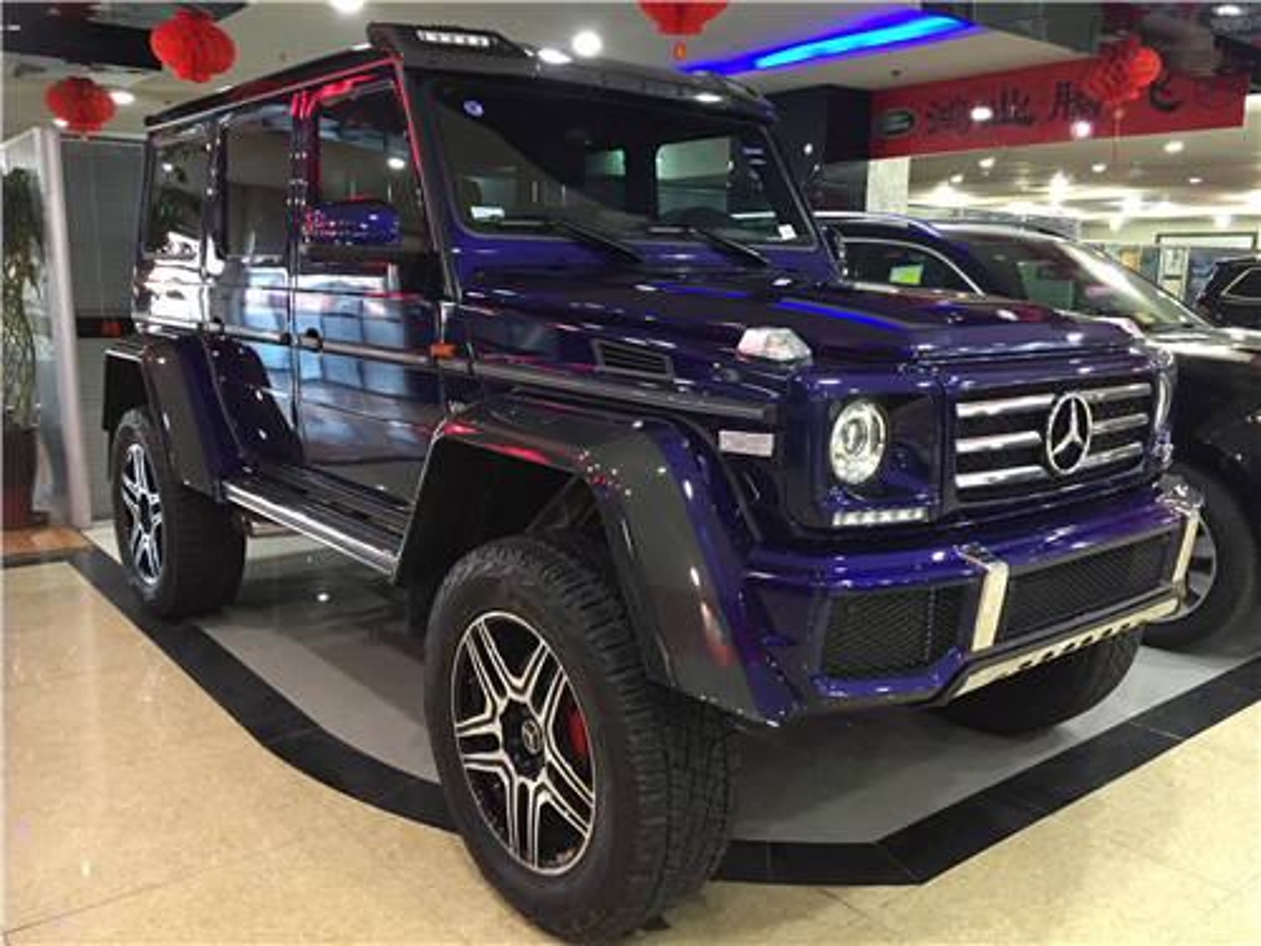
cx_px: 630
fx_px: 1056
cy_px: 473
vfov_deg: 48.2
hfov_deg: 61.7
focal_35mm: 29
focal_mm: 4.15
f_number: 2.2
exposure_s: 1/33
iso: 250
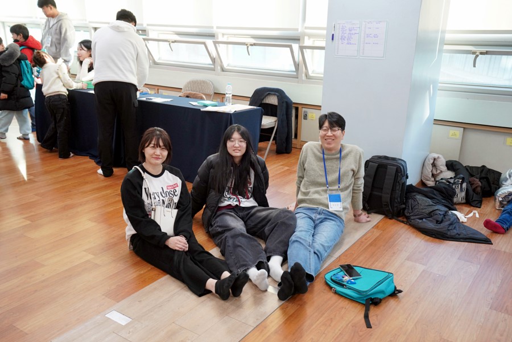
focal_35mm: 35
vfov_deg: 37.9
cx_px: 256
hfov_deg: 54.4
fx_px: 498
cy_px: 171
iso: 2000
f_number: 4
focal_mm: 35
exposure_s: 1/160
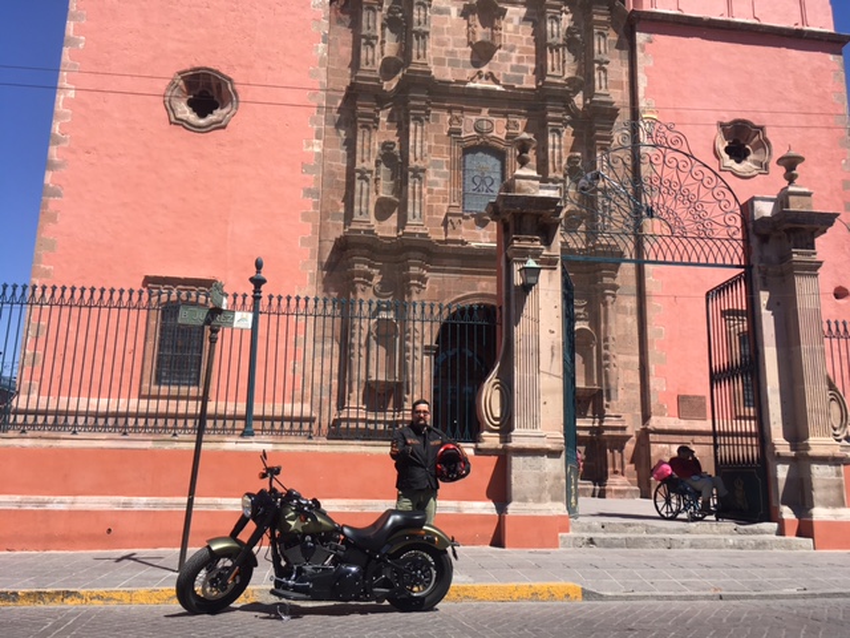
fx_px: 712
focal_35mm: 29
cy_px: 319
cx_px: 425
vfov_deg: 48.2
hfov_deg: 61.7
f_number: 2.2
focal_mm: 4.15
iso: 25
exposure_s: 1/1131
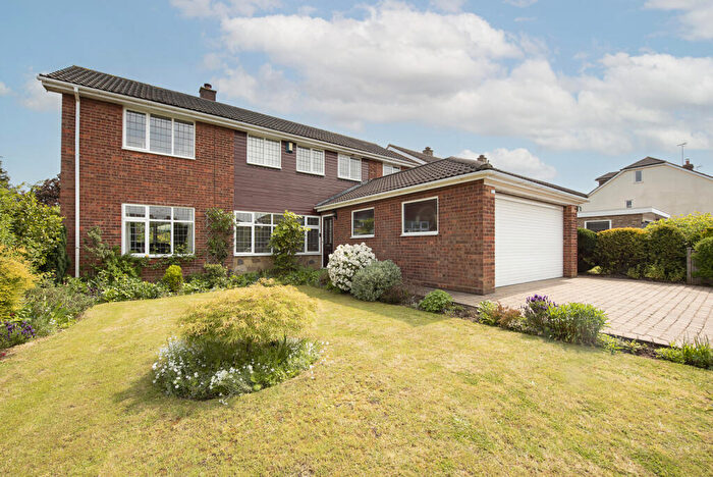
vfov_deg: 81.3
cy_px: 238
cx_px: 356
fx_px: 278
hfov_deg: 104.2
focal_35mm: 14
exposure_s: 1/320
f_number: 9
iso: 320
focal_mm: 14
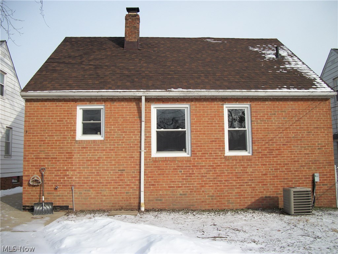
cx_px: 169
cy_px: 127
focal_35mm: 32
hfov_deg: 56.8
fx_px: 312
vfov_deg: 44.2
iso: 80
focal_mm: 5.7
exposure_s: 1/160
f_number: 8.8
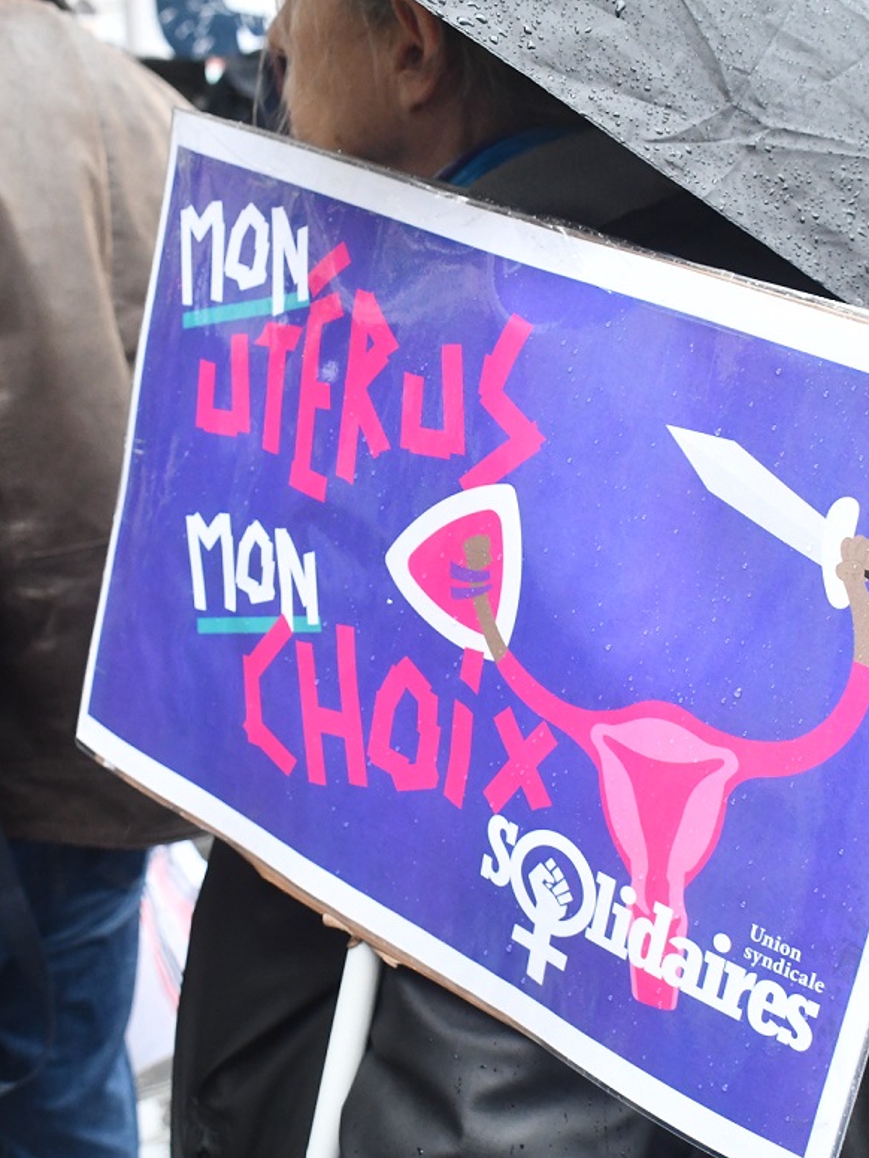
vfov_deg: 33.2
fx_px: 1941
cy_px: 579
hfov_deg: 25.2
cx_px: 454
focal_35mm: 58
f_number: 7.1
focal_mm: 27
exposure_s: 1/200
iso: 2500
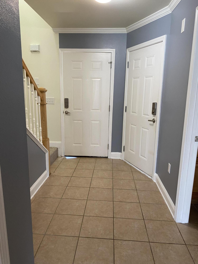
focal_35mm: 26
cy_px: 132
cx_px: 99
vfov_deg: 67.3
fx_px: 198
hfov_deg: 53.1
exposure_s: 1/60
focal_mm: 4.25
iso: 160
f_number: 1.8
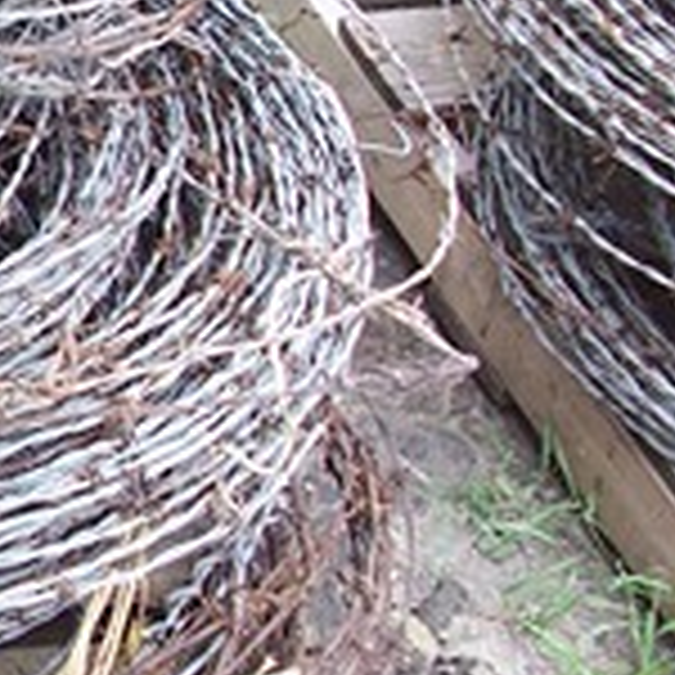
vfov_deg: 14.6
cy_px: 234
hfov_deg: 13.3
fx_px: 2625
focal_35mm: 119
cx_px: -508
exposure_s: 1/125
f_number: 2.8
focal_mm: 6
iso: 80
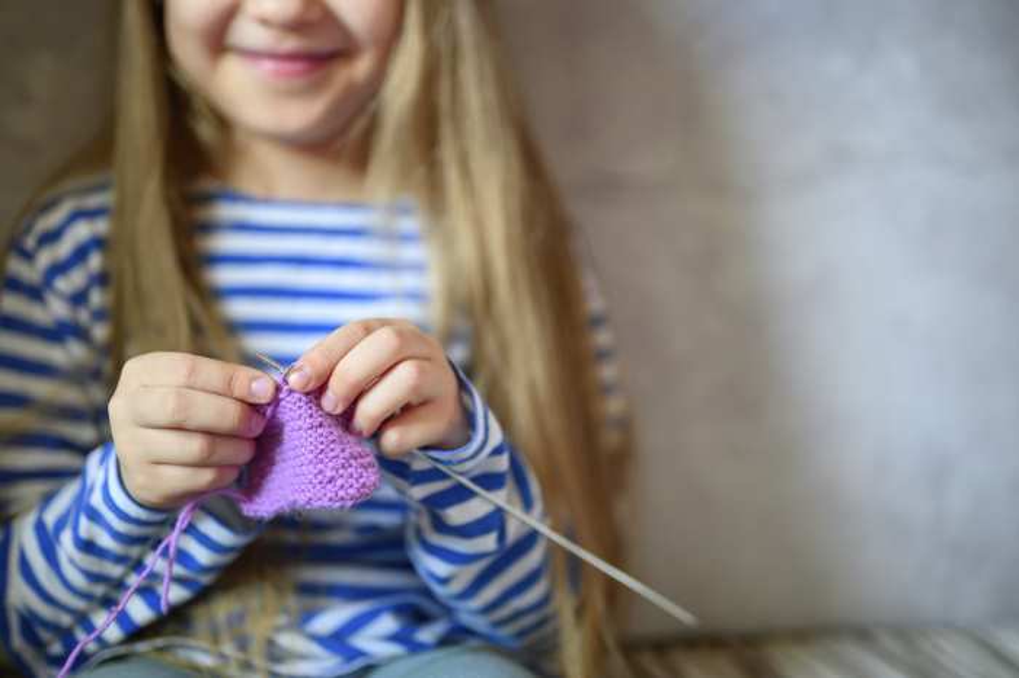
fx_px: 1415
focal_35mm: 50
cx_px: 510
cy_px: 339
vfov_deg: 27.0
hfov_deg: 39.6
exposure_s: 1/160
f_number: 1.8
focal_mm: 50
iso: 500
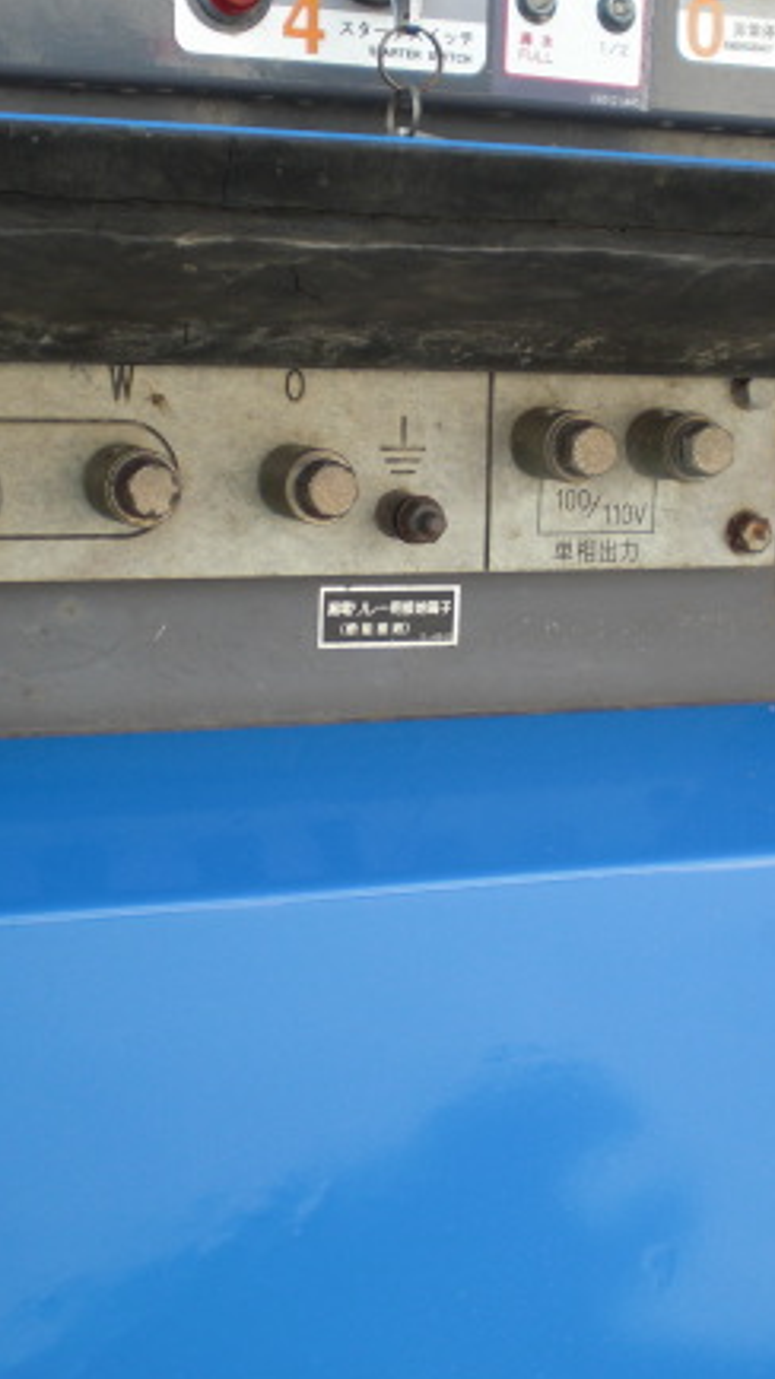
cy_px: 728
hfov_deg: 19.6
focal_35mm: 61
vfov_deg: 34.4
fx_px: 2229
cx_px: 553
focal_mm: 6.3
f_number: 3.1
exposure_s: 1/200
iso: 64
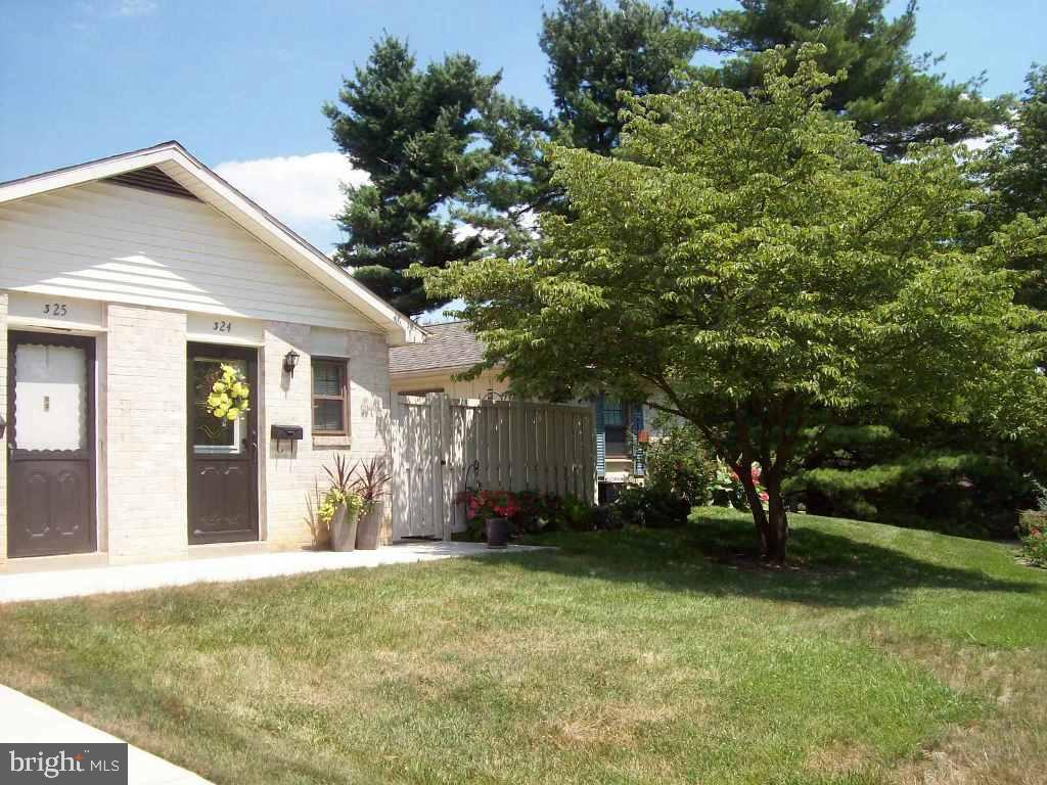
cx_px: 524
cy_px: 392
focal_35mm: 36
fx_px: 1089
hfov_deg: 51.4
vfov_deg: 39.7
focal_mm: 6
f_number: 4.8
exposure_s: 1/418
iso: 80
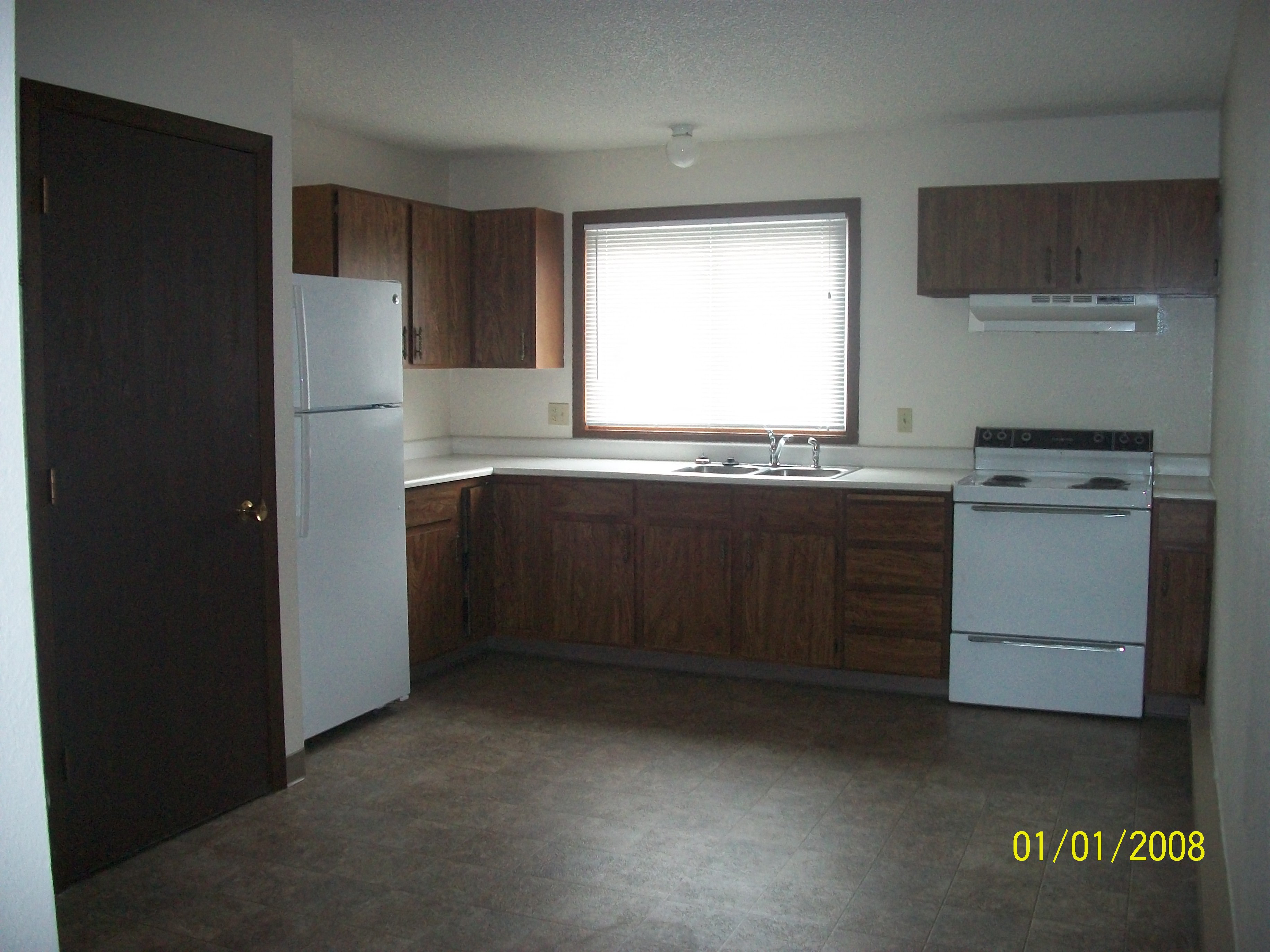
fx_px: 1174
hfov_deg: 56.8
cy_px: 476
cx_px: 635
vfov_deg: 44.2
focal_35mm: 32
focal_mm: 5.7
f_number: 2.9
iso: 200
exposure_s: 1/30
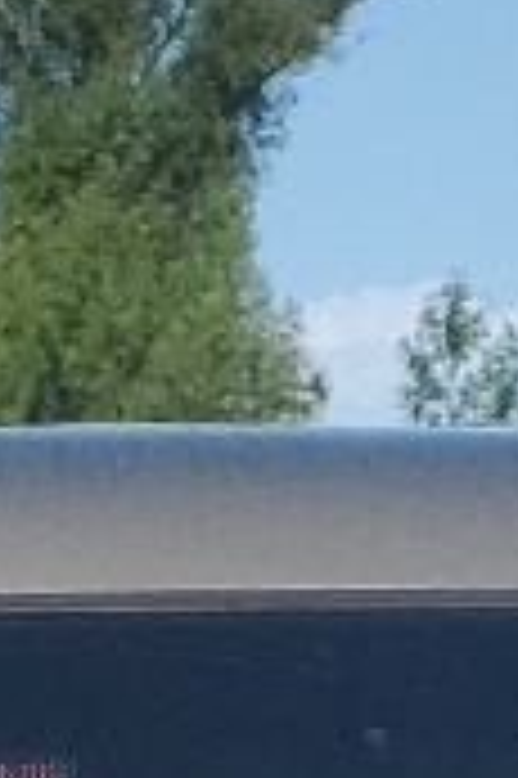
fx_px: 5406
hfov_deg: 5.5
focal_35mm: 250
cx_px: -171
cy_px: 2383
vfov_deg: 7.3
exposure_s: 1/3333
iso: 50
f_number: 1.5
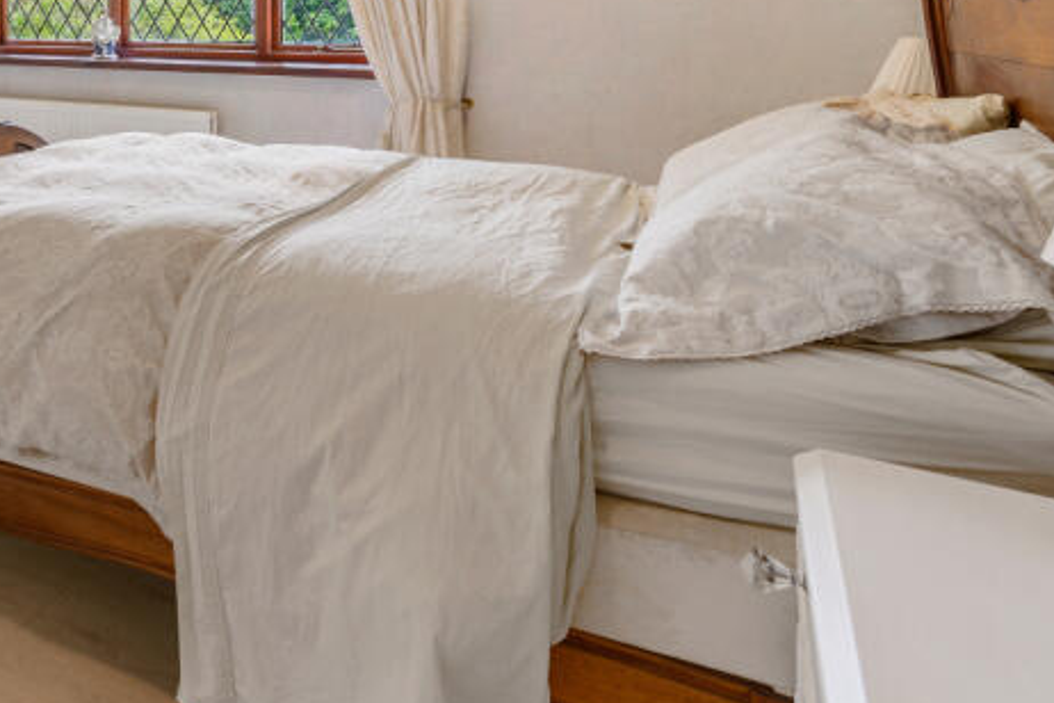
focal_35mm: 31
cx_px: -37
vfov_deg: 38.0
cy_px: 13
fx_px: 908
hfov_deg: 47.9
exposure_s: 1/4
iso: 100
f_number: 10
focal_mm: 14
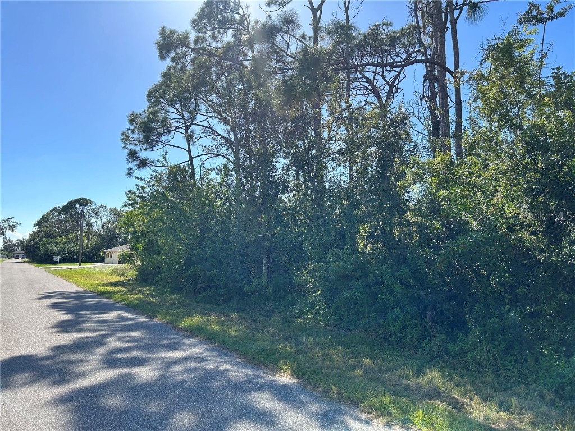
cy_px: 216
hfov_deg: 67.3
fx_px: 432
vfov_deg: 53.1
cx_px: 288
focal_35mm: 26
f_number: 1.5
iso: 50
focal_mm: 5.7
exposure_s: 1/2841
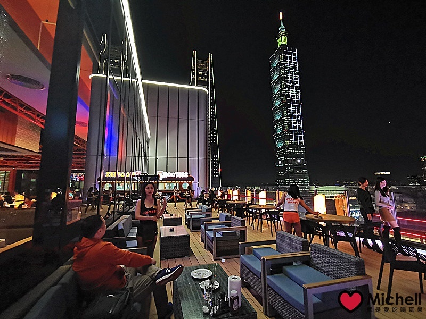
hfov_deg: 94.5
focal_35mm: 16
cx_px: 213
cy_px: 160
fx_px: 197
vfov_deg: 78.1
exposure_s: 1/24
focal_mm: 2.35
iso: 1600
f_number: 2.2
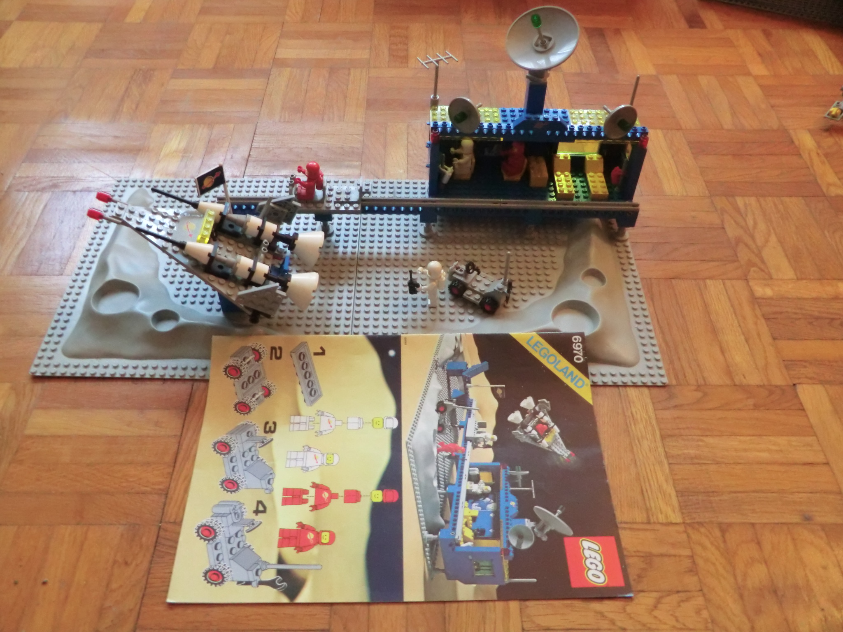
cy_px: 316
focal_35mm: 29
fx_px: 706
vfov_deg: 48.2
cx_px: 422
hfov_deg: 61.7
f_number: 3.5
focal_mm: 5.2
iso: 800
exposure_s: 1/20
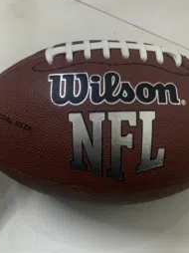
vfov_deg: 45.8
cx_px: 101
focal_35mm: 41
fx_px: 299
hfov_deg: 35.1
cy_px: 137
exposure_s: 1/47
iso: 400
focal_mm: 4.25
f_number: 1.8
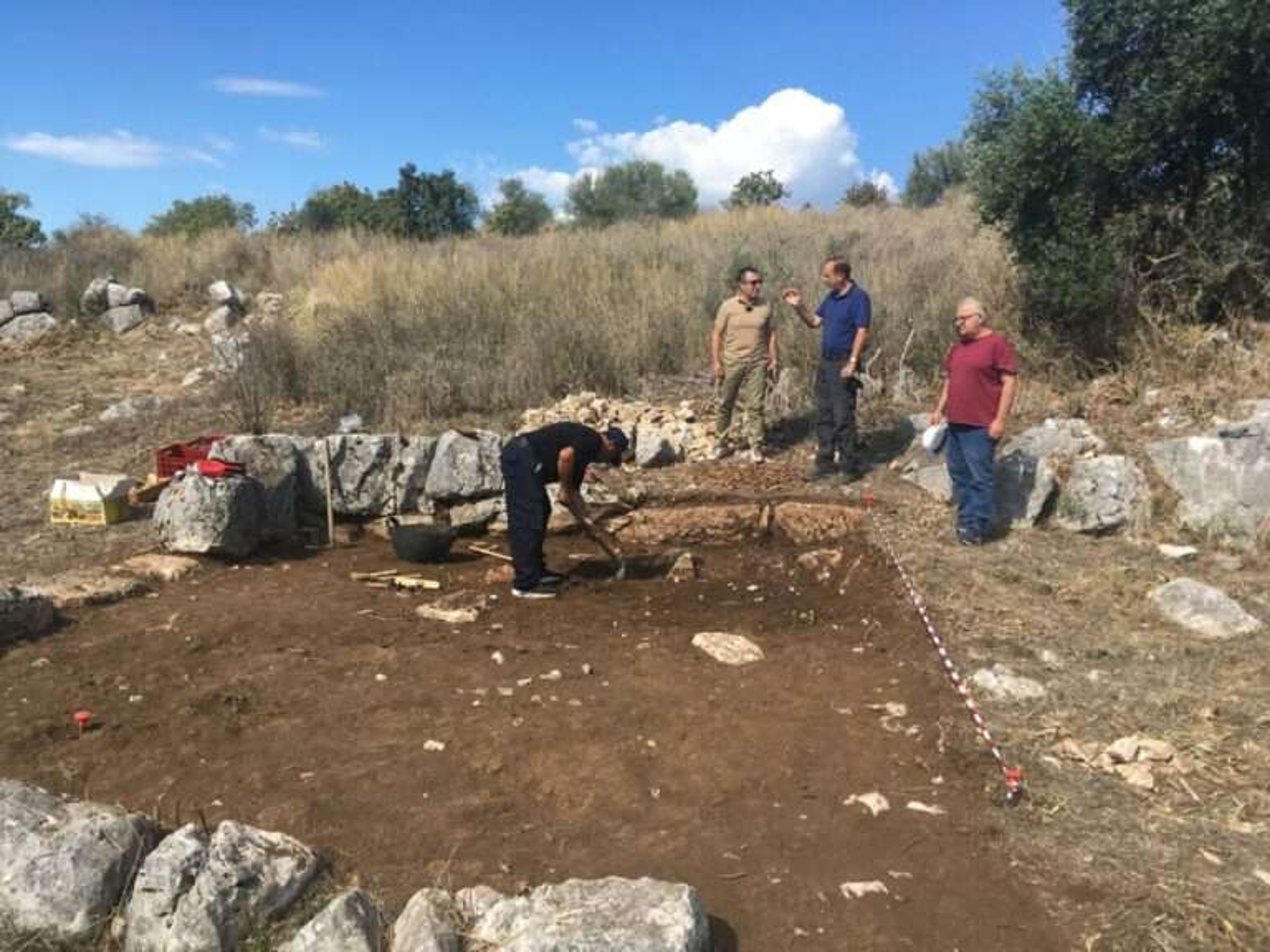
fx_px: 1064
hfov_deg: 61.7
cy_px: 476
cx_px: 635
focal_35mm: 29
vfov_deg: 48.2
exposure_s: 1/1183
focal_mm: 4.15
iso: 25
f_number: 2.2
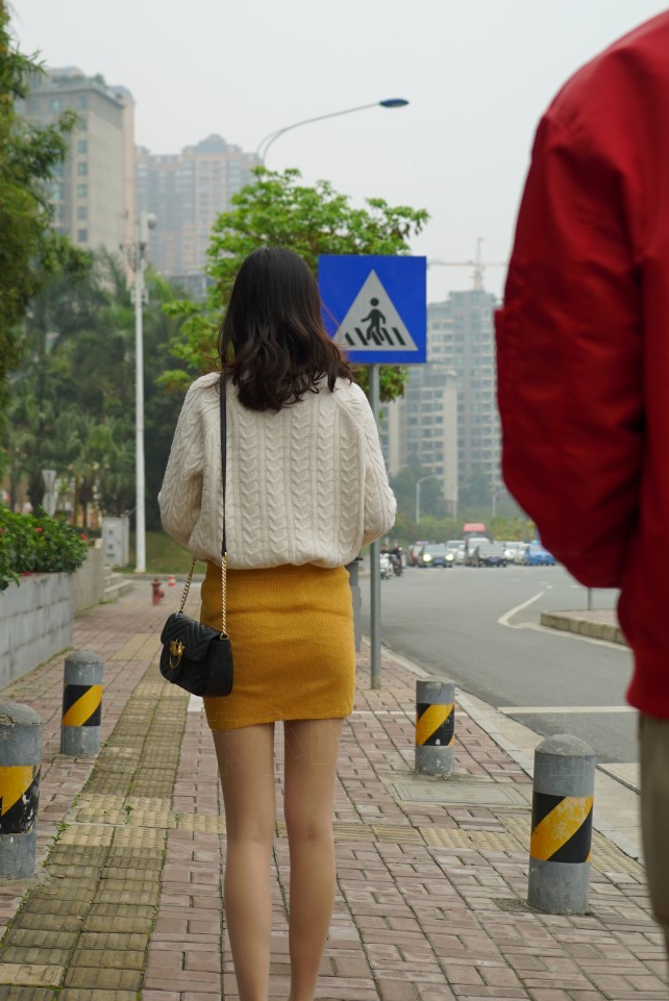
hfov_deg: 25.5
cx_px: 273
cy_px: 490
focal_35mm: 53
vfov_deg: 37.5
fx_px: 1475
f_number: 4.5
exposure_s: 1/200
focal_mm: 40
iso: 100
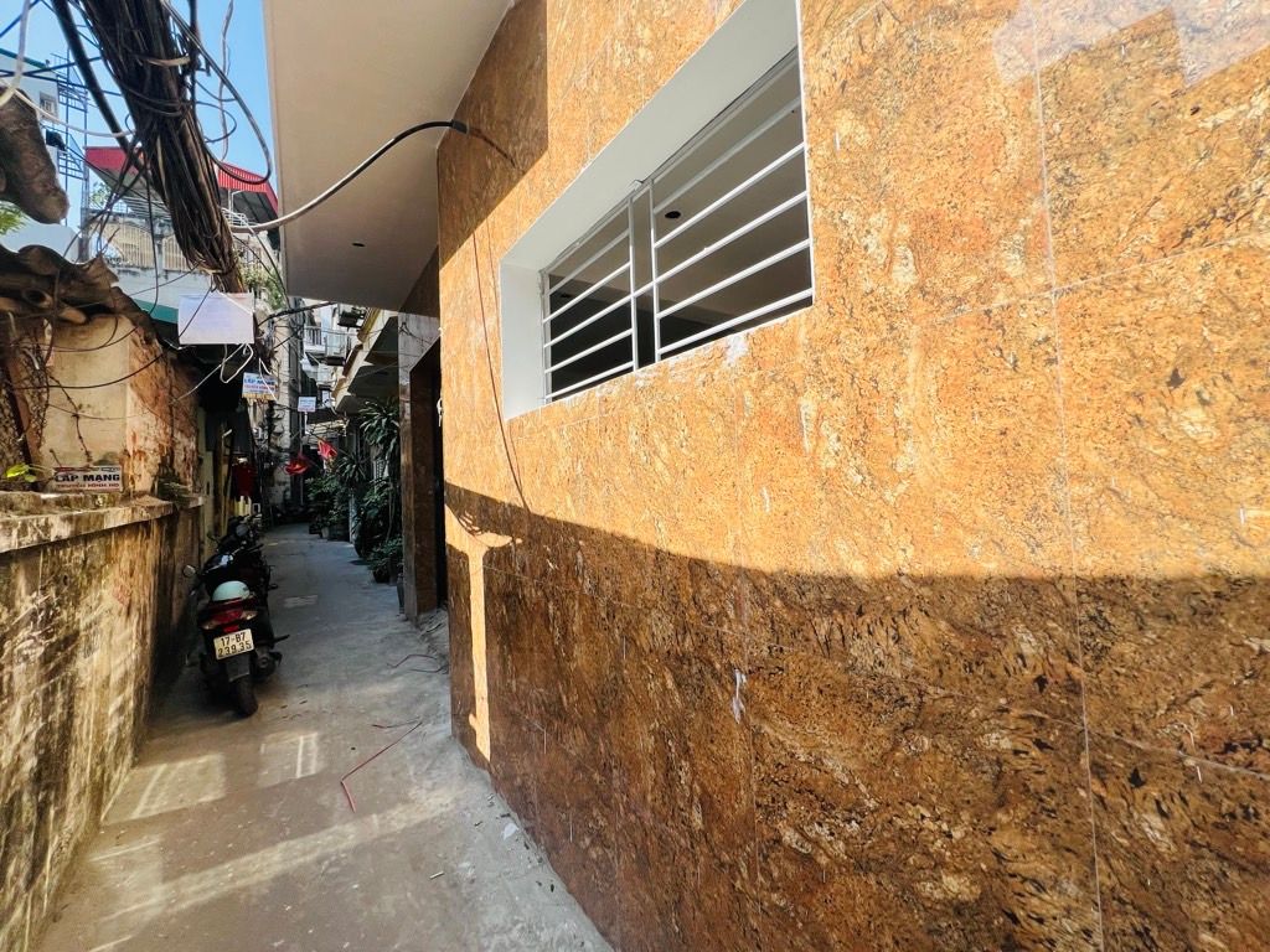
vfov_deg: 89.9
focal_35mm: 13
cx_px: 635
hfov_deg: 106.2
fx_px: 477
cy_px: 476
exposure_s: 1/727
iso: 32
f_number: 1.8
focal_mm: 1.57
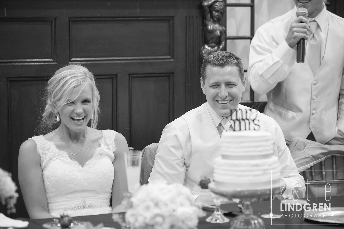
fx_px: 1243
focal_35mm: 130
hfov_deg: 15.8
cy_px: 114
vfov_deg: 10.6
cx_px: 172
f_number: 3.2
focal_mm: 130
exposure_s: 1/100
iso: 2500
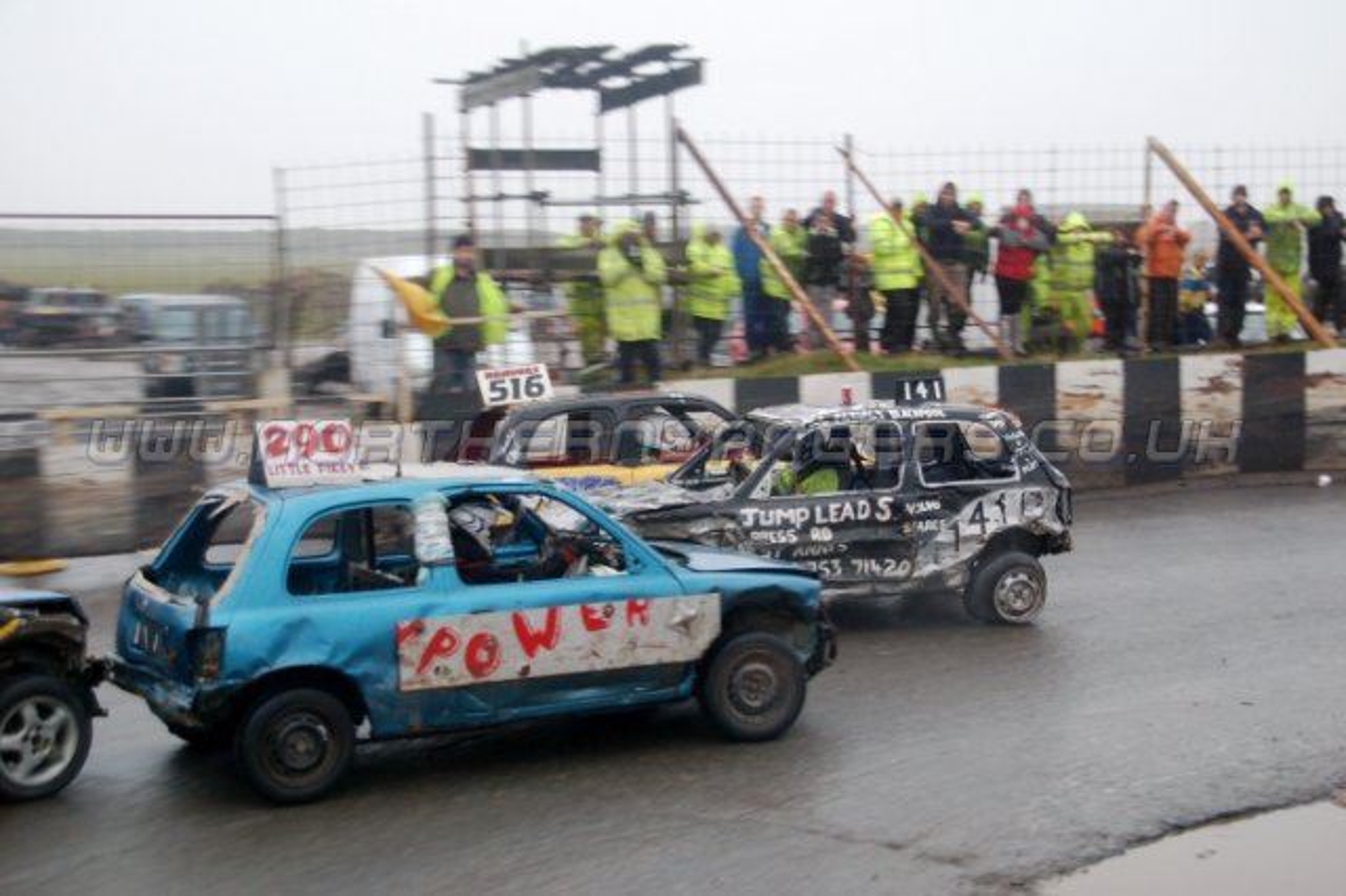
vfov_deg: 26.5
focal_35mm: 51
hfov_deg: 38.9
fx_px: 1906
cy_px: 448
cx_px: 673
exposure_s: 1/100
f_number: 4.5
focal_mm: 34
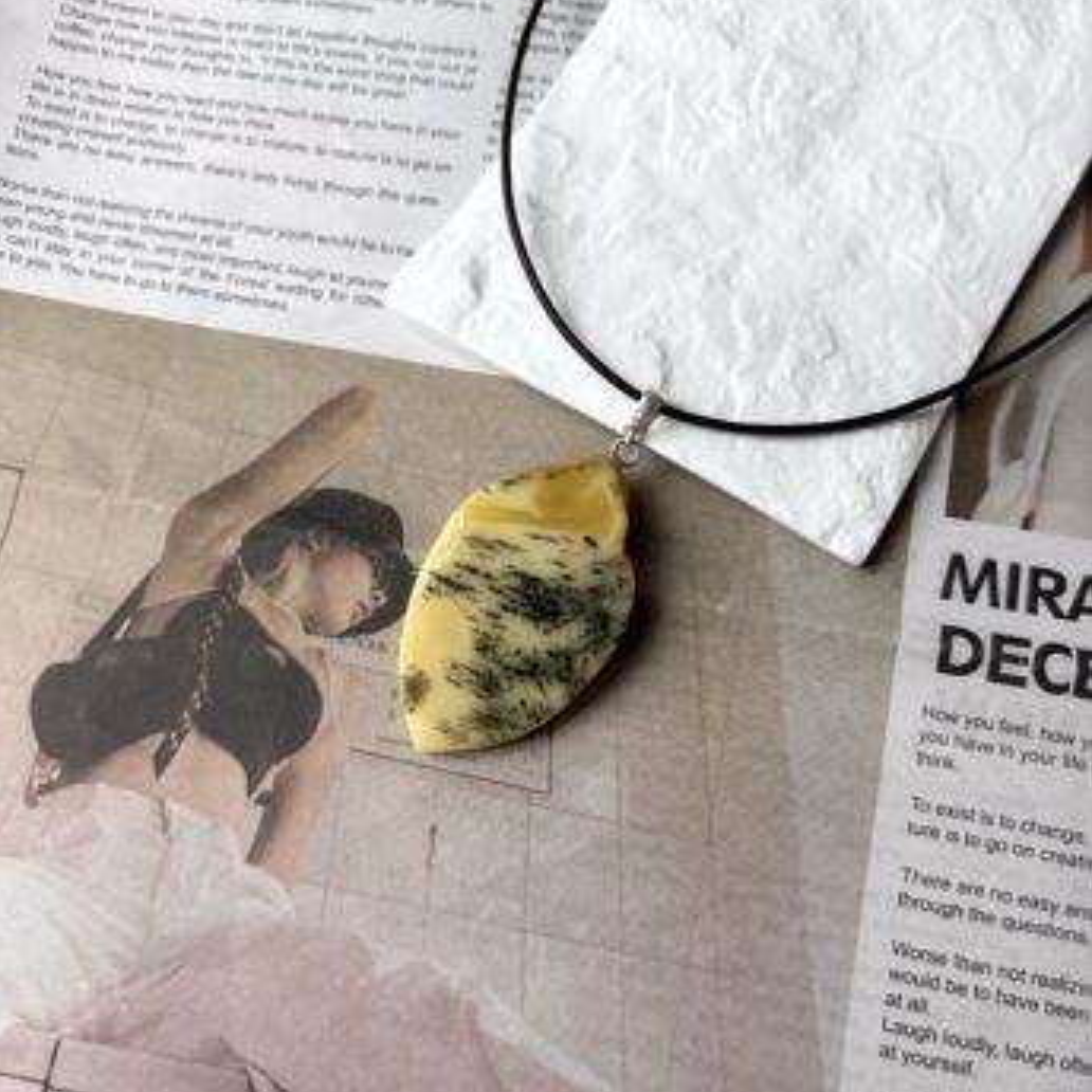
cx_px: 543
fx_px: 1106
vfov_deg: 52.5
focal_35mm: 31
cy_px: 508
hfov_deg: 52.5
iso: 50
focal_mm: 5.96
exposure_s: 1/384
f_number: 1.6
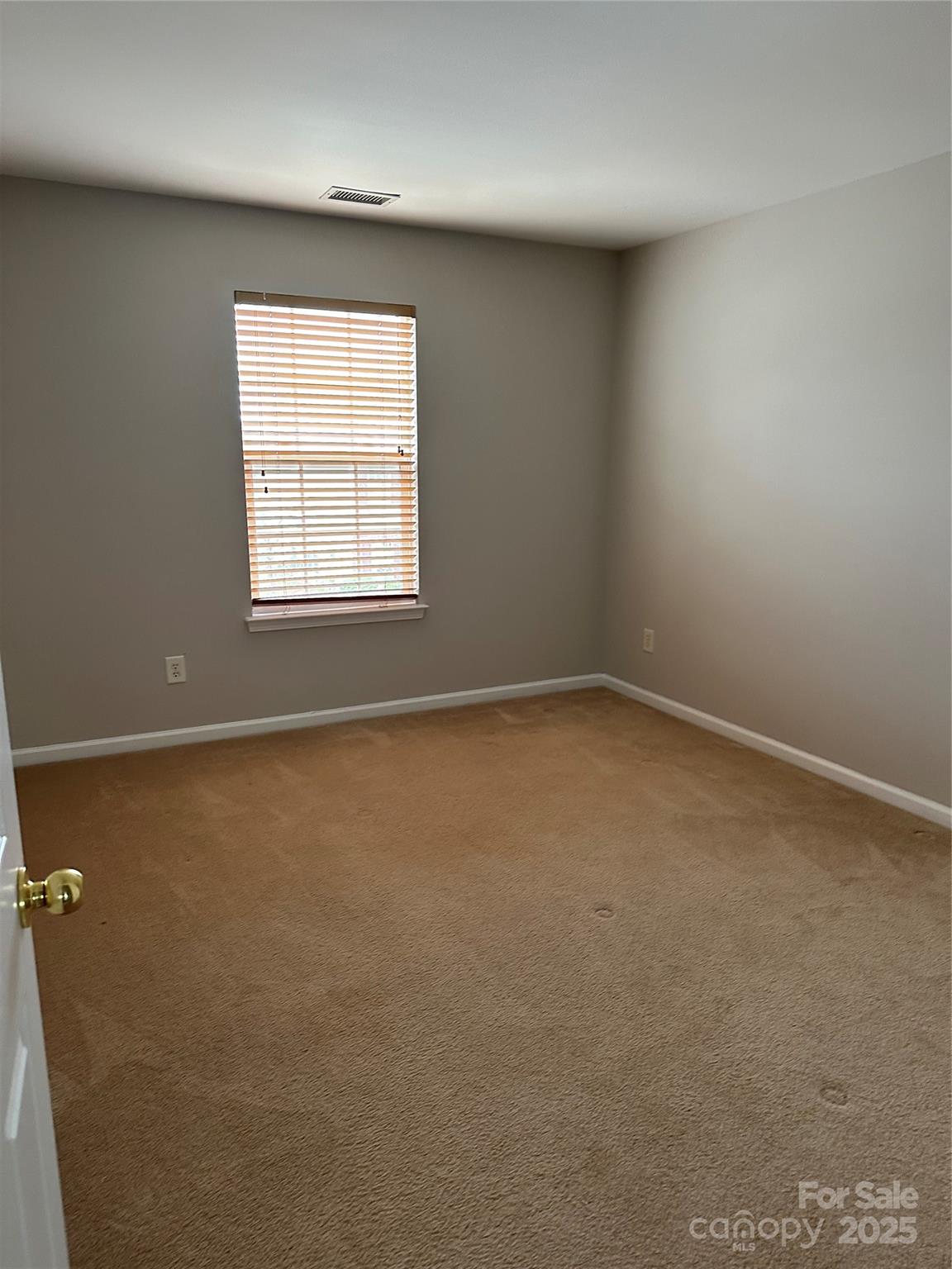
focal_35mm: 24
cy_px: 634
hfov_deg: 56.8
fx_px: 880
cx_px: 476
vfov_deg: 71.6
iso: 250
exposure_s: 1/88
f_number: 1.78
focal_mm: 6.86
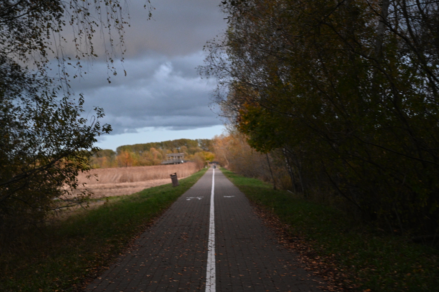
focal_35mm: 48
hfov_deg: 41.1
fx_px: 585
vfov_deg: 28.0
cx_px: 220
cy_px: 146
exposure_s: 1/100
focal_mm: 48
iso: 6400
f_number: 4
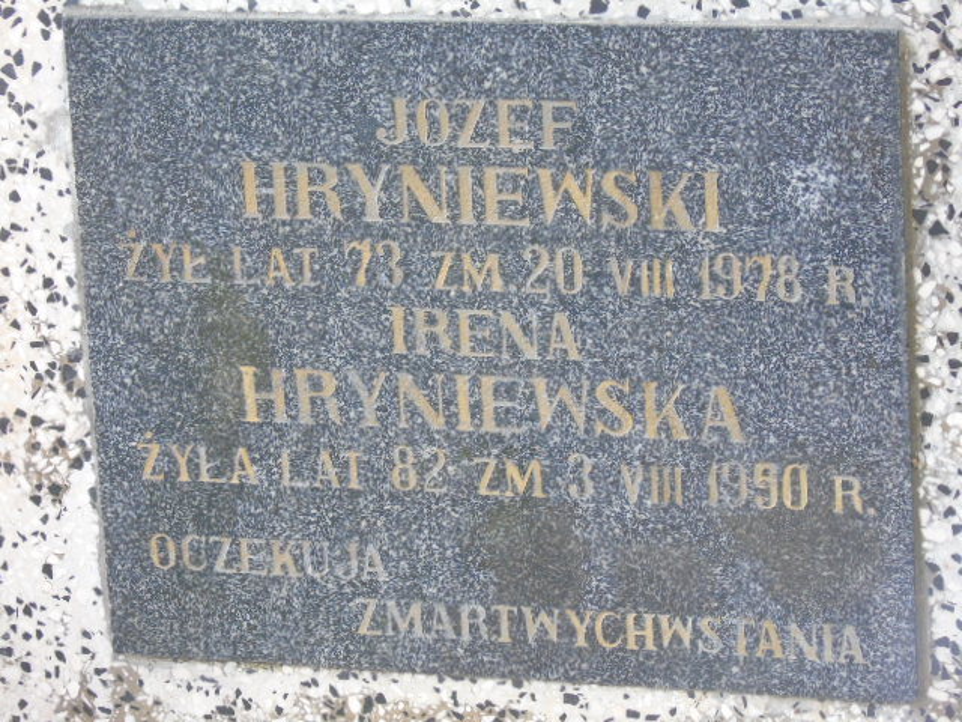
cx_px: 481
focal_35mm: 162
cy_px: 361
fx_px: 4502
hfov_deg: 12.2
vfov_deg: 9.2
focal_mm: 29
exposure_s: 1/60
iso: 500
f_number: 4.9
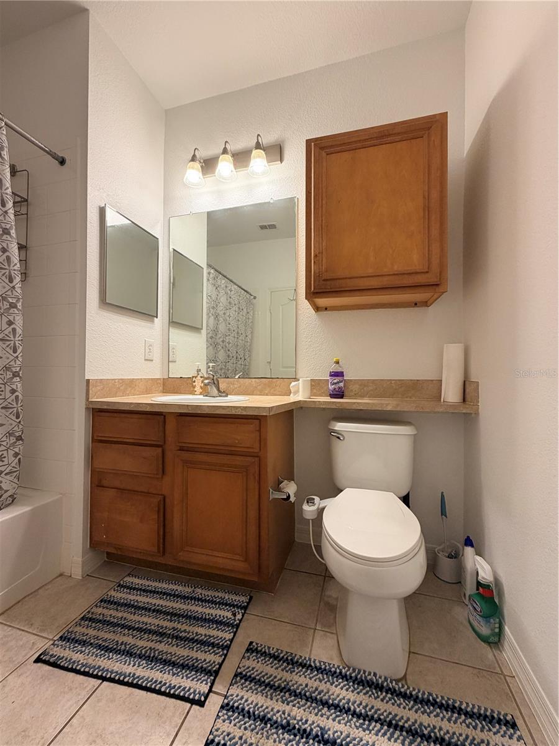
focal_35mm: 14
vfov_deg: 102.1
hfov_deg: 85.7
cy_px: 373
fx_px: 301
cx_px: 280
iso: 160
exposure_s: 1/120
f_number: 2.2
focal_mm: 2.22
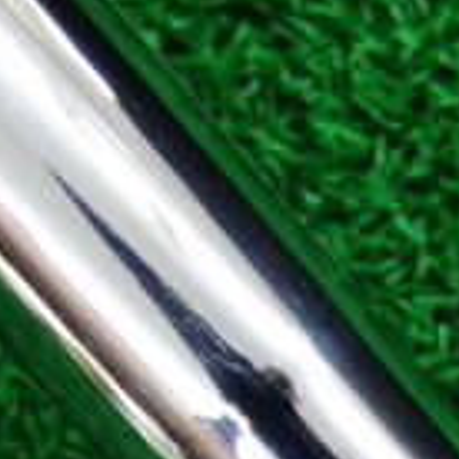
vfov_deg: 11.0
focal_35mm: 152
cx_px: 572
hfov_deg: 11.2
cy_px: 735
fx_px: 2280
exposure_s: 1/40
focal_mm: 6.42
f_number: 3.6
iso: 400
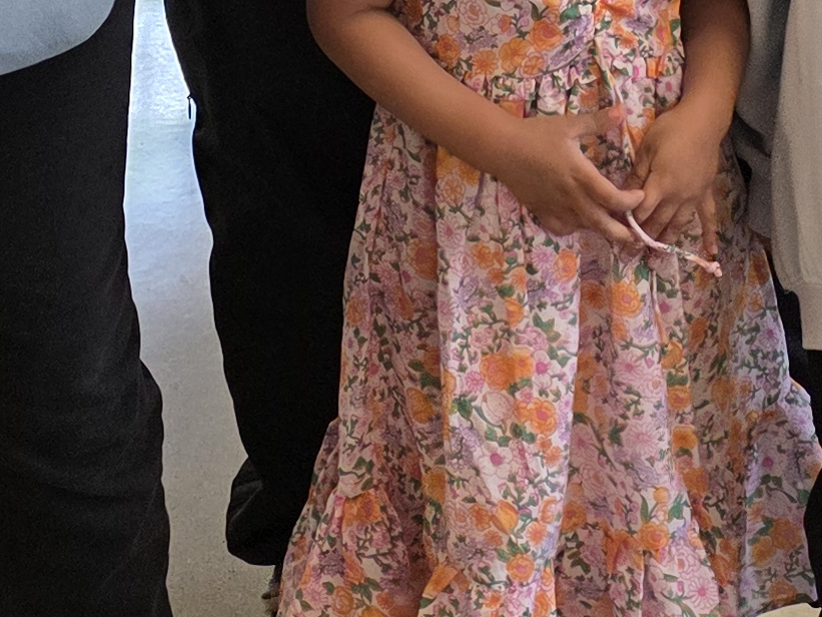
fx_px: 2660
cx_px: 554
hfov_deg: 17.5
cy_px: -536
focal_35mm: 112
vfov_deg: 12.0
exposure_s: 1/120
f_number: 1.7
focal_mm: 6.3
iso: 200
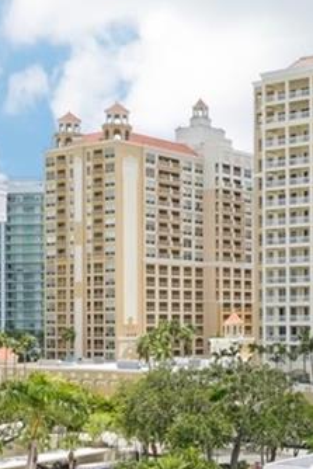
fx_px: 873
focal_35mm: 67
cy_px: 297
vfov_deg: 29.9
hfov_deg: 19.9
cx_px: 284
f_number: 8
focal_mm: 14
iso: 400
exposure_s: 1/1000
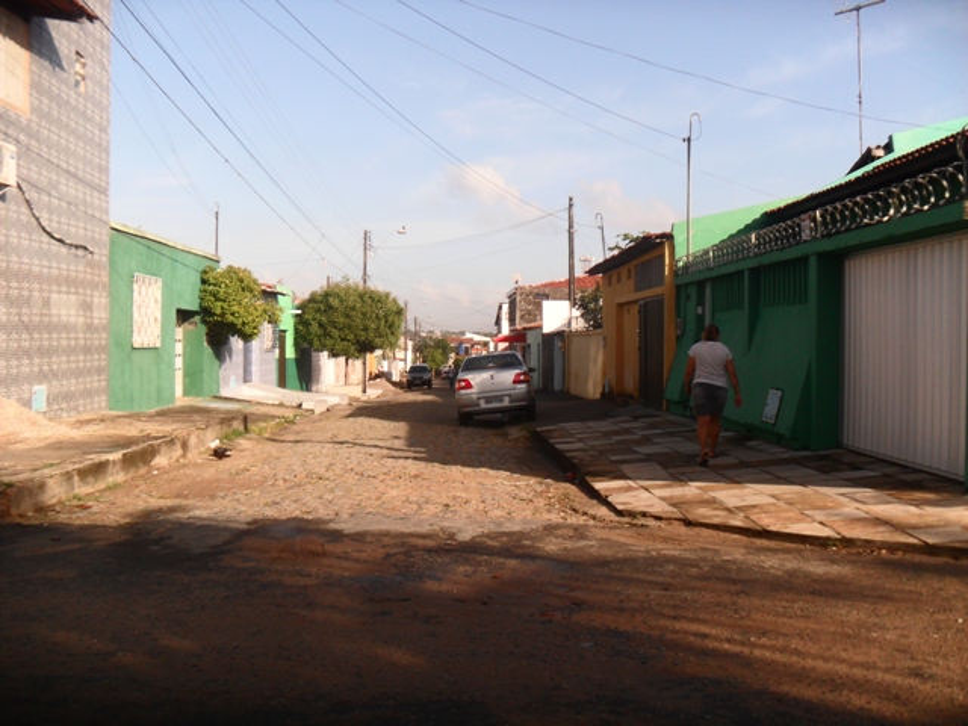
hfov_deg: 52.6
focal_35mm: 35
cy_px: 363
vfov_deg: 40.7
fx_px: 979
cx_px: 484
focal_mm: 6.3
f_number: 7.6
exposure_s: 1/180
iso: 80
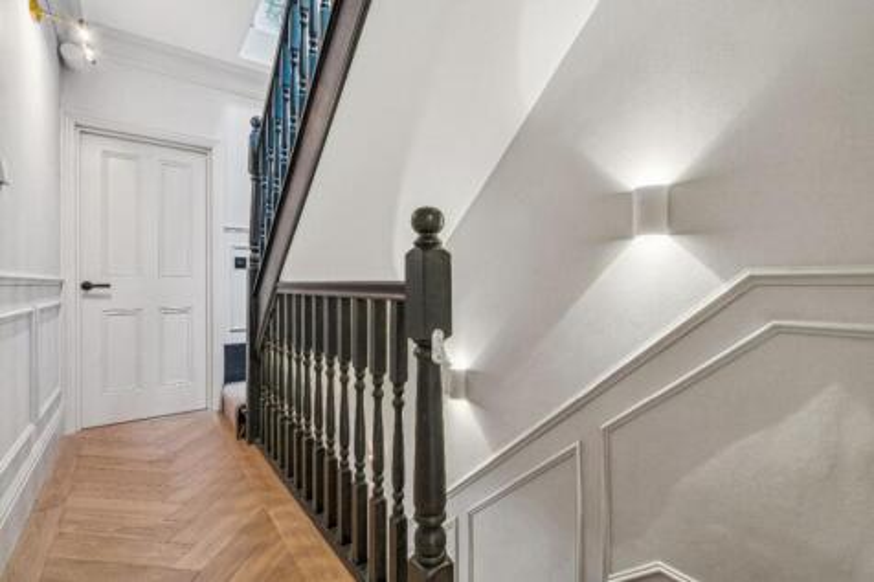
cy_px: 291
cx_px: 437
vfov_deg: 73.7
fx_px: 388
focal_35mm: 16
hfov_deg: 96.8
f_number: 11
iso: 500
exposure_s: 1/8
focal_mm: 16
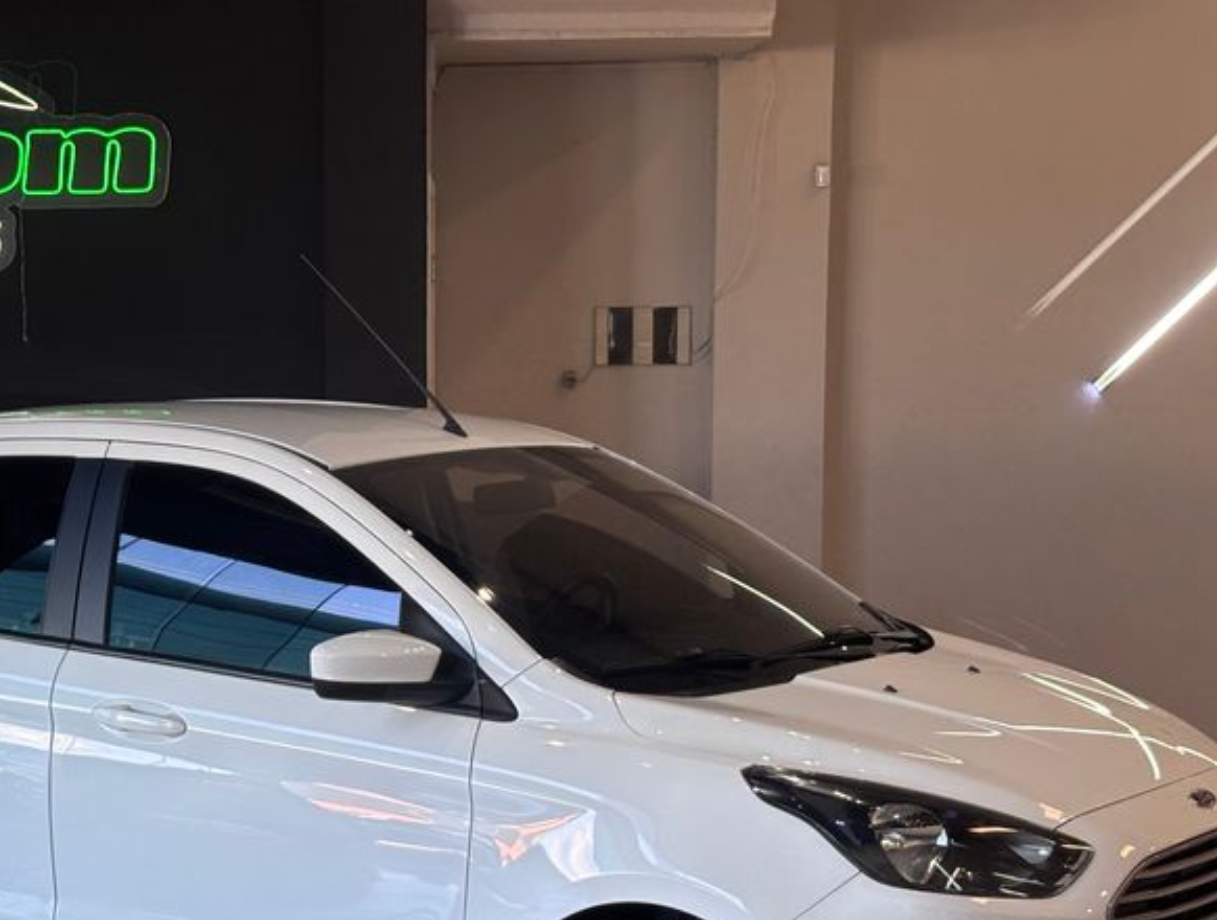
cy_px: 717
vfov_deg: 17.3
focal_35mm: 85
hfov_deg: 22.9
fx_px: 2997
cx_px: 403
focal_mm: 5.96
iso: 32
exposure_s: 1/60
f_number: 1.6
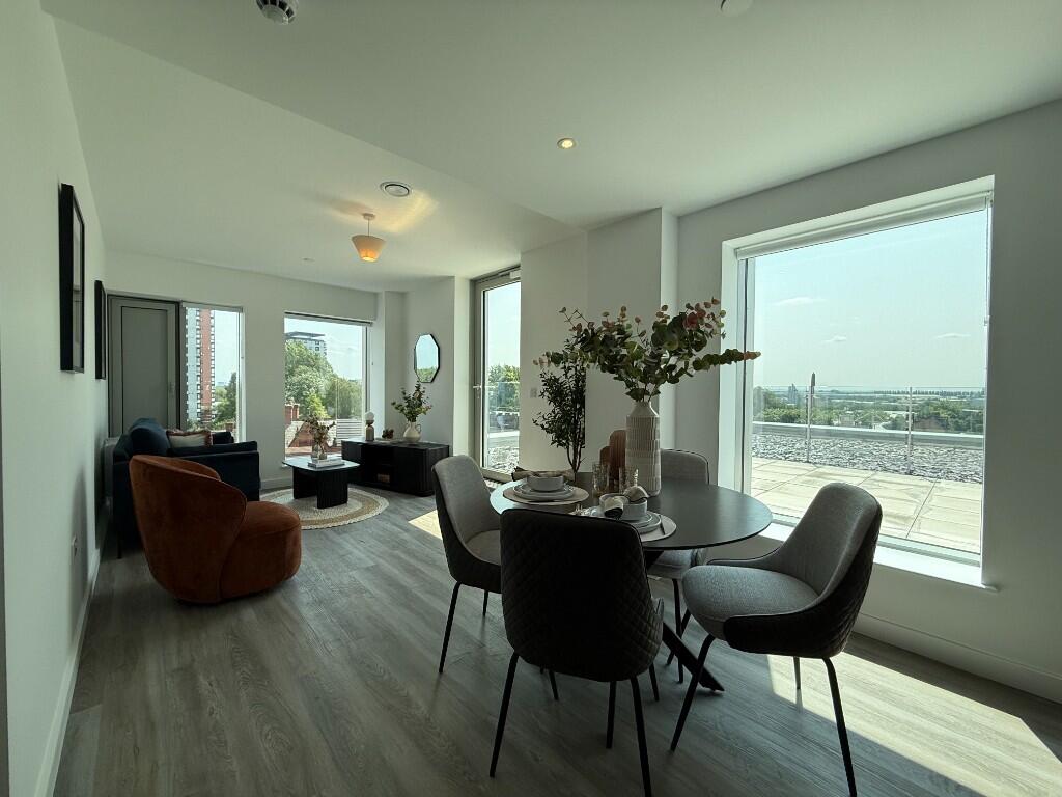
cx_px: 531
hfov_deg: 102.1
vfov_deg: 85.7
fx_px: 430
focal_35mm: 14
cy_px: 398
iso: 64
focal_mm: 2.22
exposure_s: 1/809
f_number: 2.2
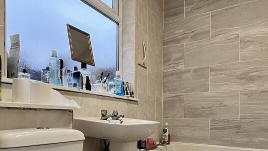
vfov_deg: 41.2
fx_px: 192
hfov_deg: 69.8
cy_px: 120
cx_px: 140
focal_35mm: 27
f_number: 1.8
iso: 160
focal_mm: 1.57
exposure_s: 1/99
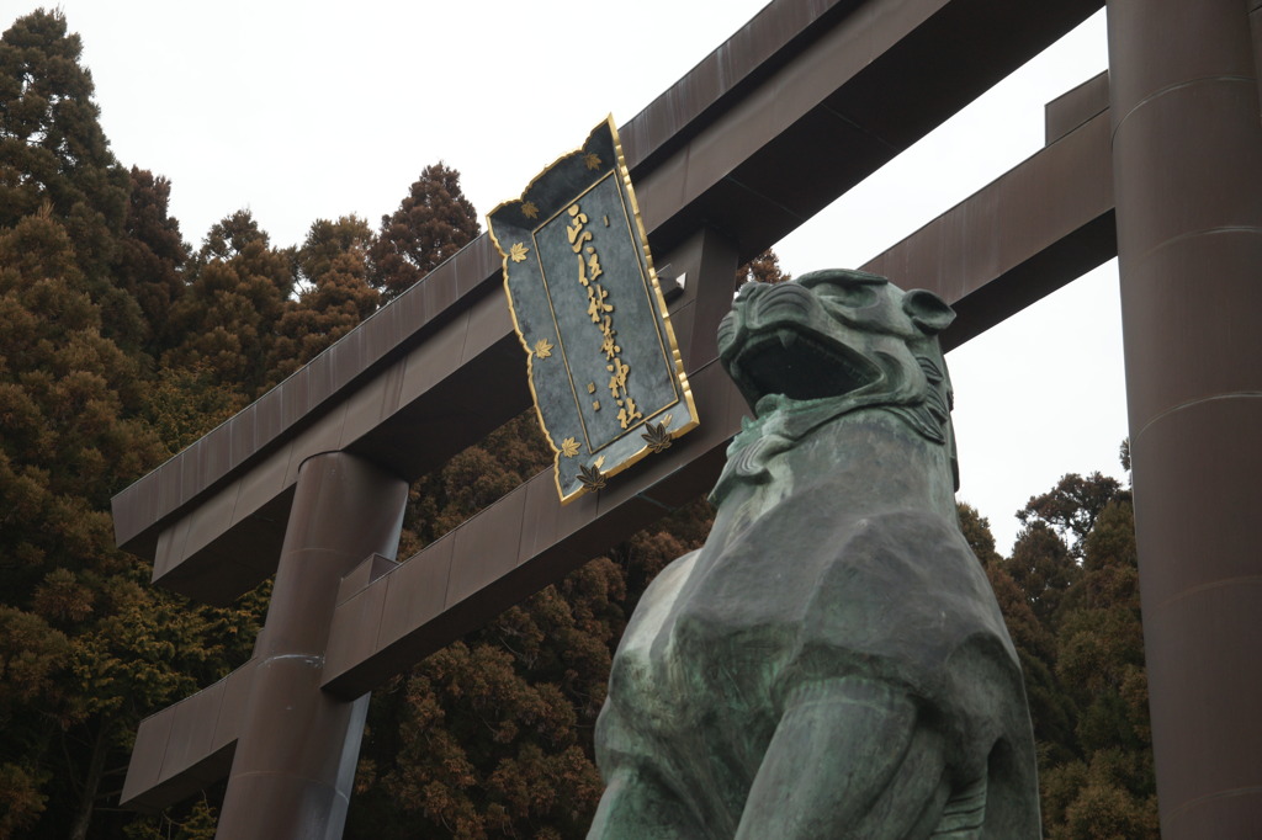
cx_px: 631
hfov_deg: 33.4
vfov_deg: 22.6
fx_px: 2103
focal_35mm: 60
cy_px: 420
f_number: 11
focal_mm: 60
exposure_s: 1/80
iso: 250
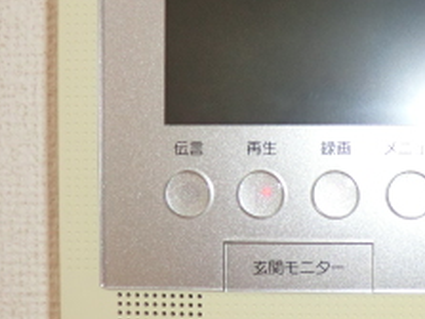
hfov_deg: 27.8
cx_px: 313
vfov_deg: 21.2
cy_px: 201
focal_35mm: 69
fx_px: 847
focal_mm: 4.3
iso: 160
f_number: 3.2
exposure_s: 1/60
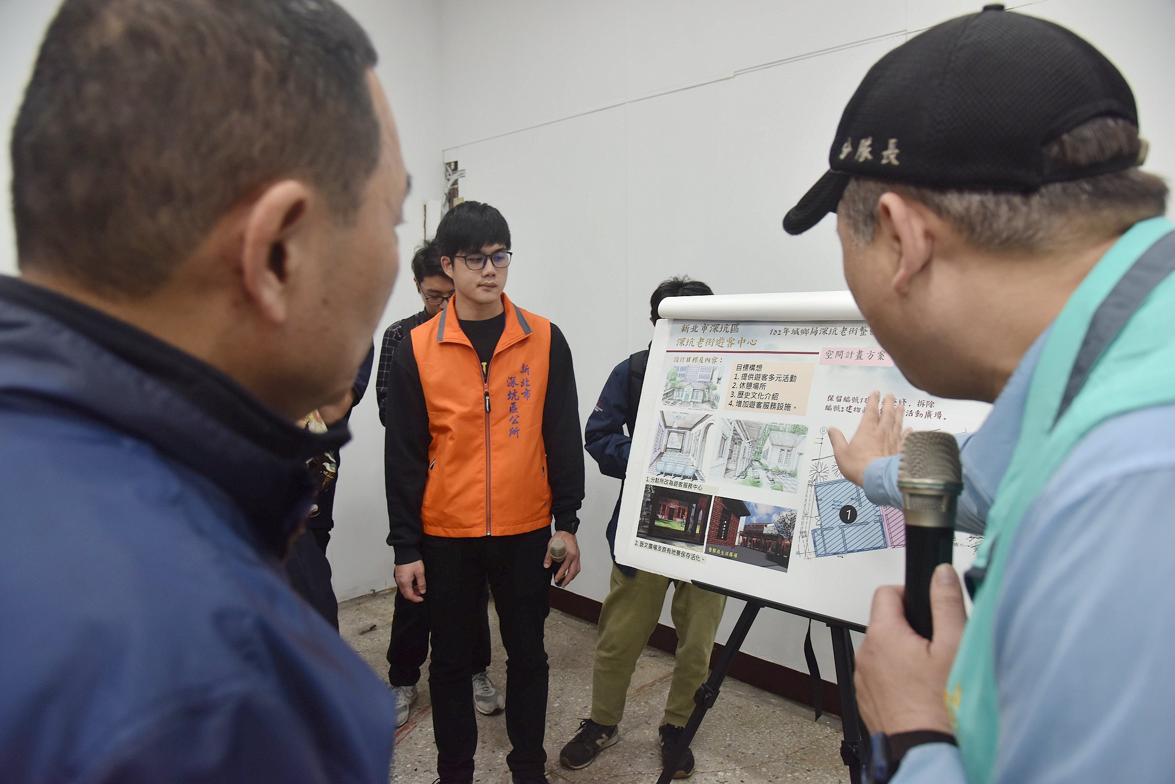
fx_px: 783
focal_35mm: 24
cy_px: 392
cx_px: 588
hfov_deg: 73.7
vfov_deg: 53.1
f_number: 5.6
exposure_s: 1/100
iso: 900
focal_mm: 24
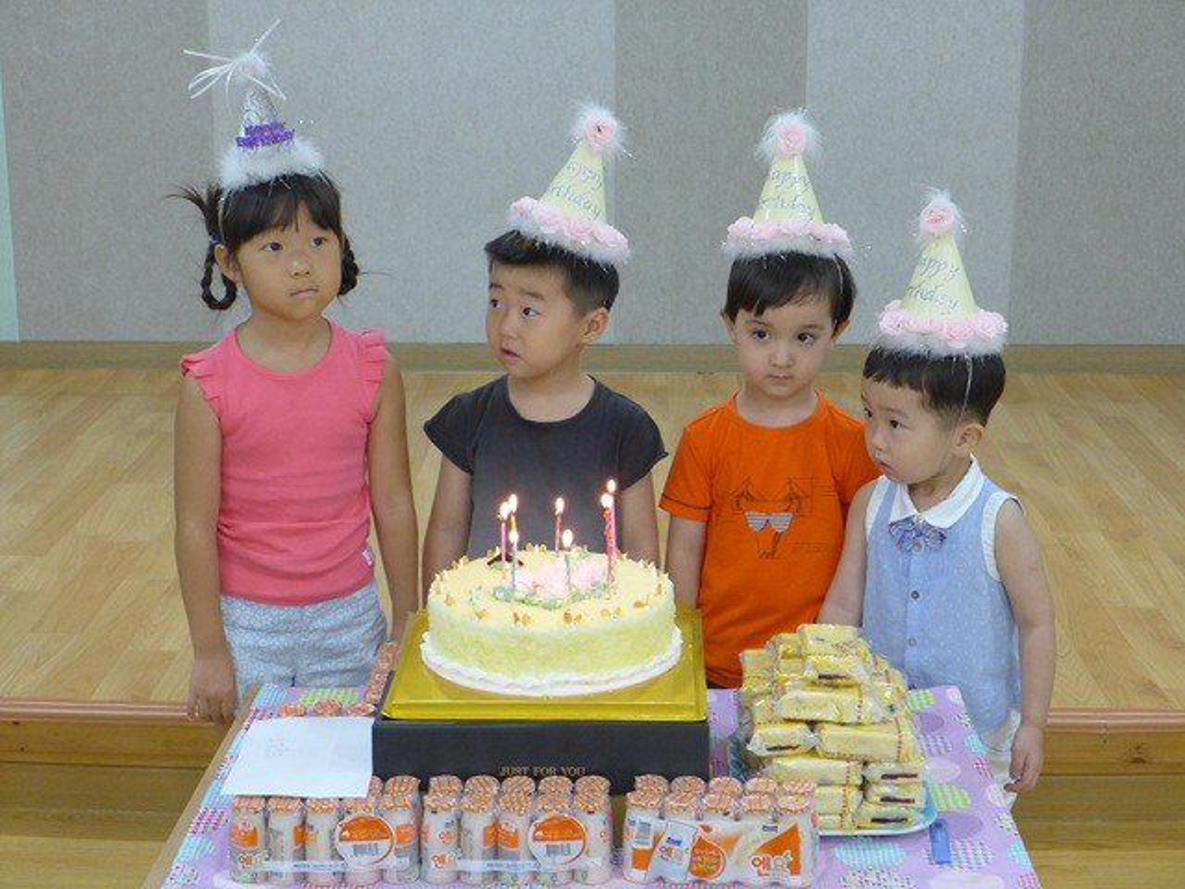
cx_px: 592
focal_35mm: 60
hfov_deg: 32.2
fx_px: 2054
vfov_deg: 24.4
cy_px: 444
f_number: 2
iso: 400
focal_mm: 11.8
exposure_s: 1/200
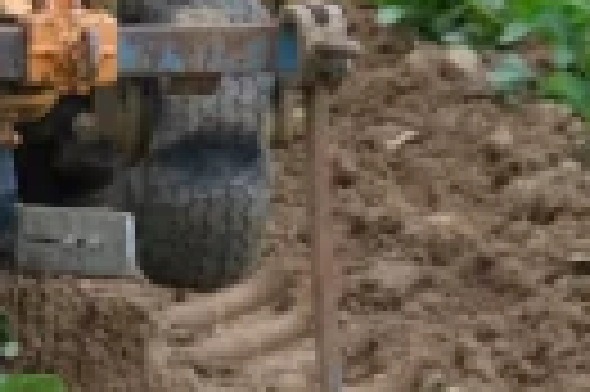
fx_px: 7628
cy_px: 606
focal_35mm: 466
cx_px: -658
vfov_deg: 2.9
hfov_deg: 4.4
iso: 160
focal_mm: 40.7
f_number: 5.6
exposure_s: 1/120
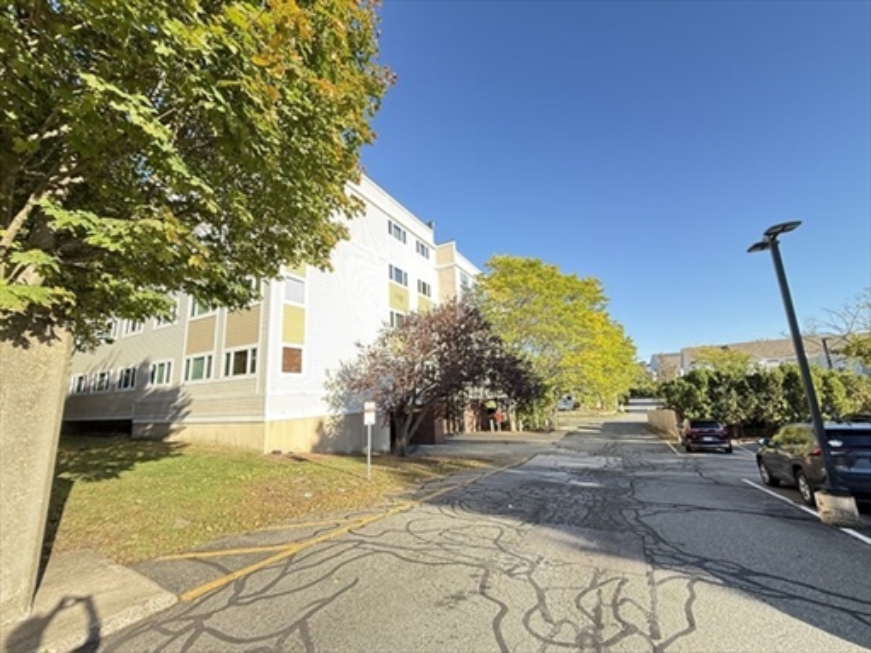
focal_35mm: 14
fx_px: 352
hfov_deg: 102.1
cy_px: 326
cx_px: 436
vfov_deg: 85.7
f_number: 2.2
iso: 64
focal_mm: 2.22
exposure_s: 1/171
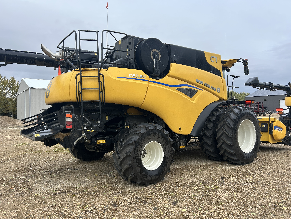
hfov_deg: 67.3
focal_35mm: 26
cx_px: 146
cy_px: 110
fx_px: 219
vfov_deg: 53.1
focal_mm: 5.7
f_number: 1.5
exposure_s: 1/1869
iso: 50
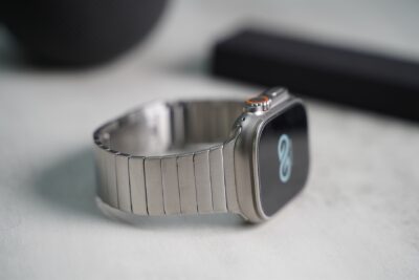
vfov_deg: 18.2
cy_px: 140
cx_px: 210
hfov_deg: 27.0
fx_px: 873
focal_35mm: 75
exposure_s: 1/80
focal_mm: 75
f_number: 3.5
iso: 800
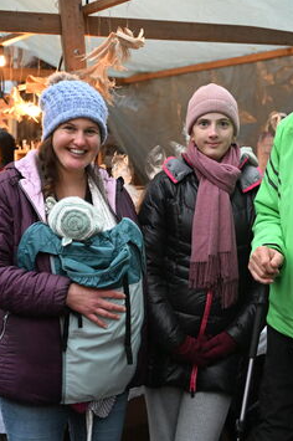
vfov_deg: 30.1
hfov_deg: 20.2
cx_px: 195
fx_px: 819
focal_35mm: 67
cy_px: 220
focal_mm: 44
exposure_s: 1/640
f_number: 3.5
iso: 12800
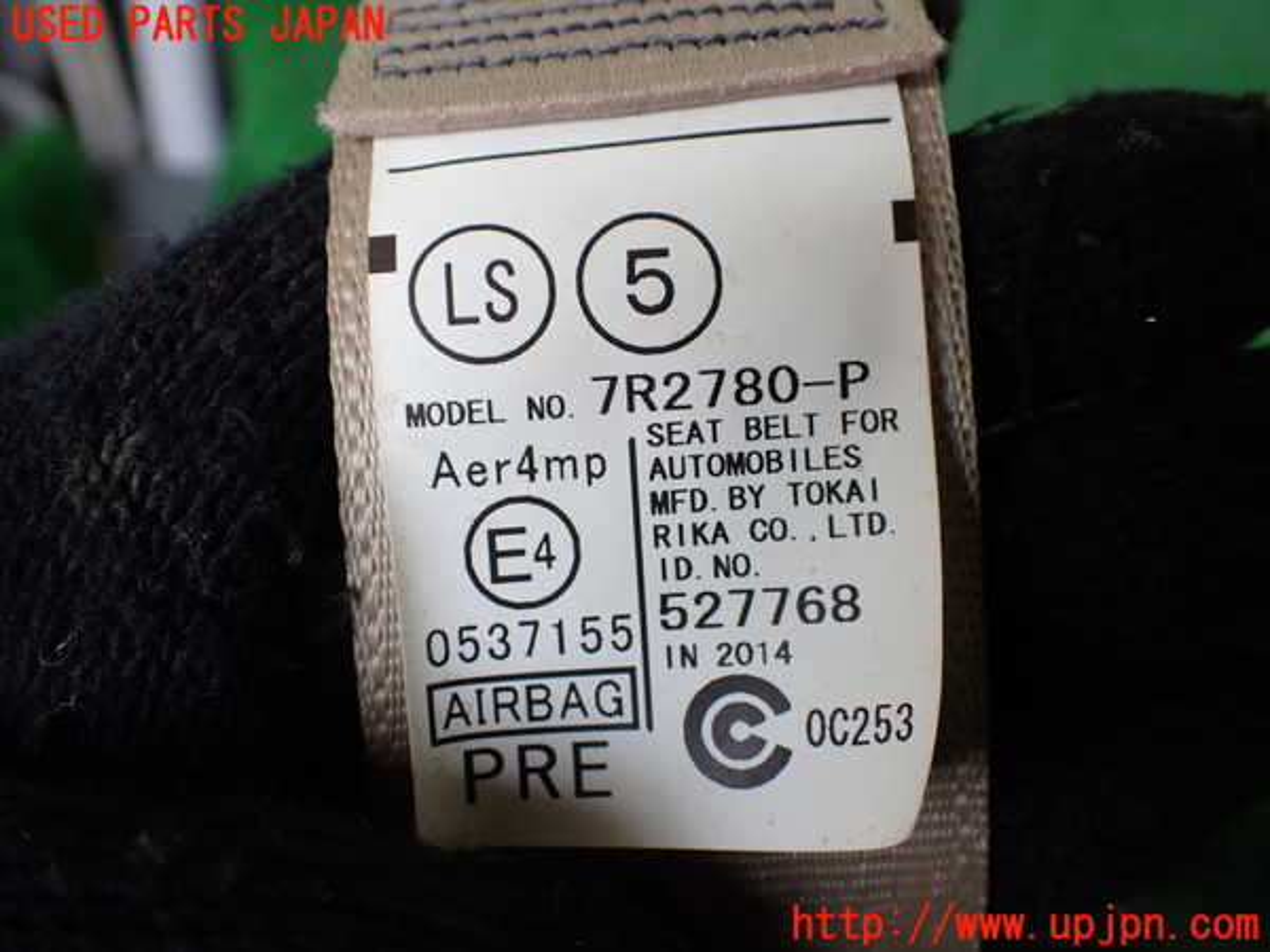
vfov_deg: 46.8
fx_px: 1101
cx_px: 635
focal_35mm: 30
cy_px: 476
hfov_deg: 60.0
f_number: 2.3
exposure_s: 1/125
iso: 160
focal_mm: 5.4
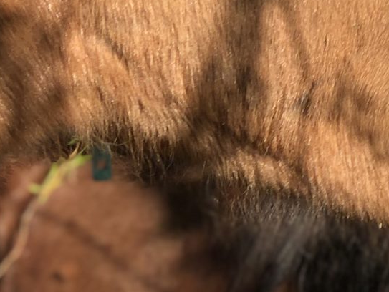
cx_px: 415
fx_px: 2755
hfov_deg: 8.0
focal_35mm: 245
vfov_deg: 6.1
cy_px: 143
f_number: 2.4
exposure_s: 1/249
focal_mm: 6
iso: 16
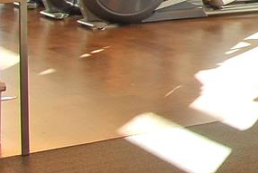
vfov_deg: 10.8
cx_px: 786
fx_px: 868
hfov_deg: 10.9
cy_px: -105
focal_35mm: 121
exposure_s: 1/5
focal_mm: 12
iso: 100
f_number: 11
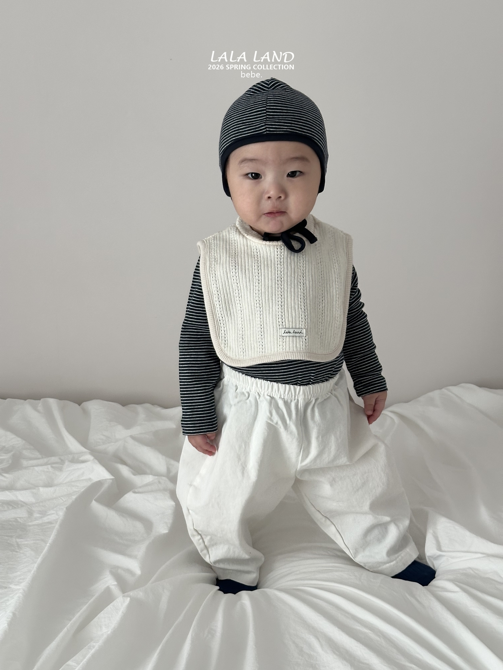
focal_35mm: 48
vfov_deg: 39.7
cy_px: 335
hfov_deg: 30.3
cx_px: 252
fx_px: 930
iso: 80
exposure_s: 1/121
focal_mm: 6.86
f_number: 1.78
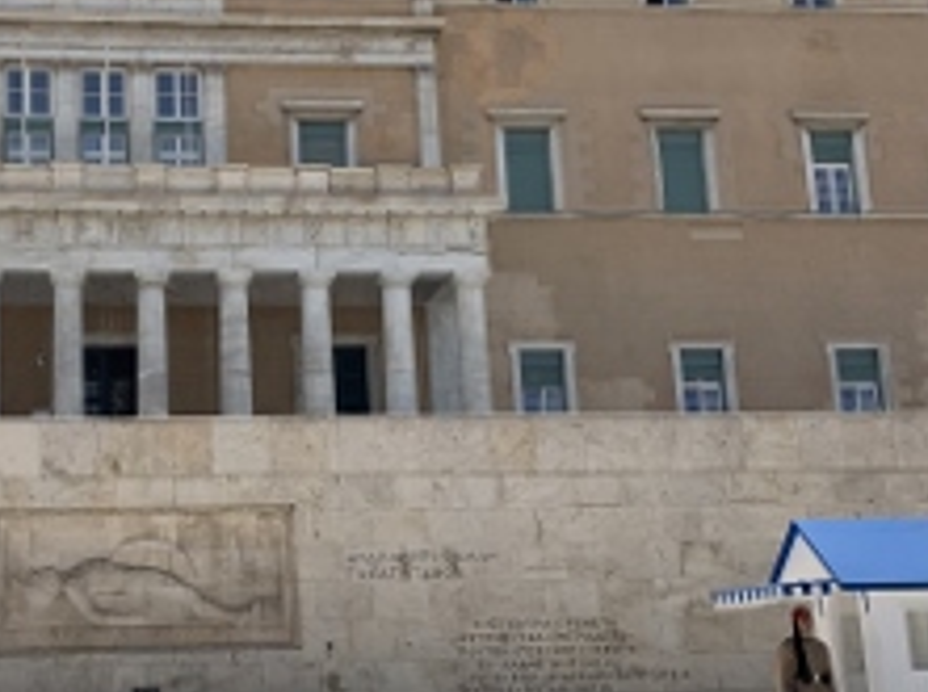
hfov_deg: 33.6
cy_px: 369
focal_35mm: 56
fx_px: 1499
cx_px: 216
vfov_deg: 26.0
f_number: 1.8
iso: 25
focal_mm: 4.25
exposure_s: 1/3401
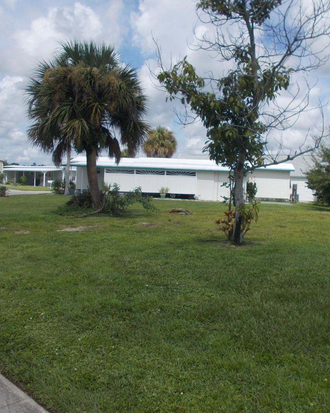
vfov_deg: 51.5
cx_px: 177
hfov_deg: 42.2
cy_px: 203
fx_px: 427
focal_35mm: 35
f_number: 8
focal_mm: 4.6
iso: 80
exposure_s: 1/250
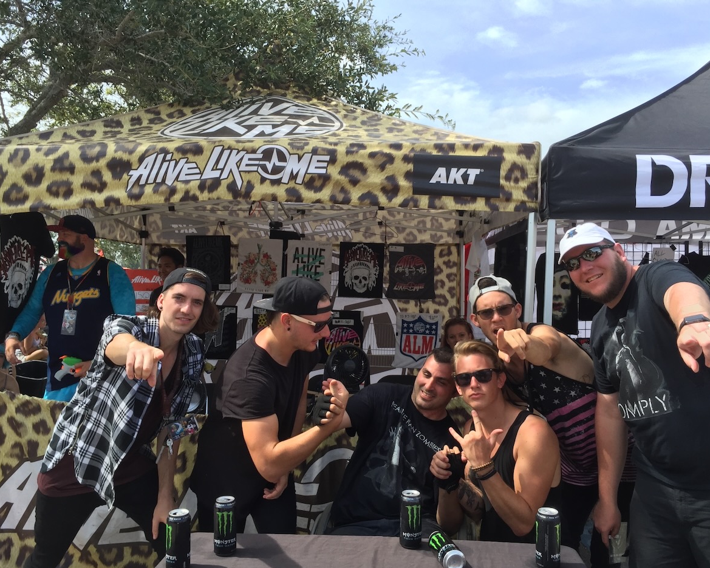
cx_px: 358
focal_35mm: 31
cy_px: 290
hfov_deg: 57.2
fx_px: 651
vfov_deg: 47.1
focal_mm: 4.15
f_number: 2.2
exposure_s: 1/942
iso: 32
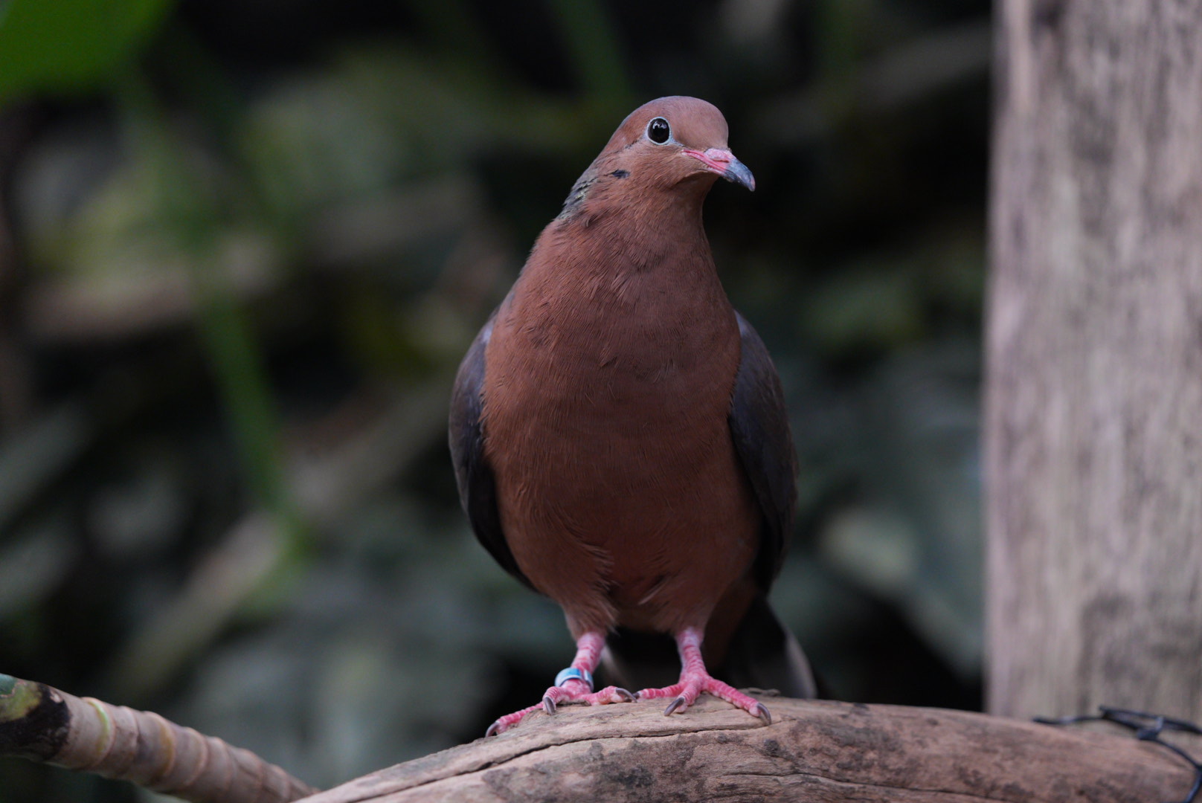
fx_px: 14735
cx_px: 601
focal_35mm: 441
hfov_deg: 4.7
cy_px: 402
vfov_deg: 3.1
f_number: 6.3
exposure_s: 1/400
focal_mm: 441
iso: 3200
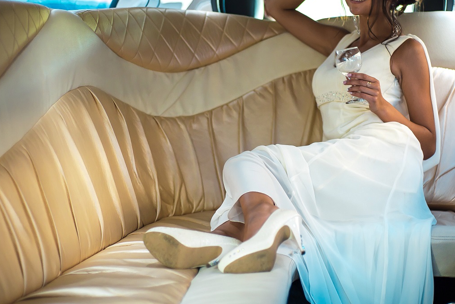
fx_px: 923
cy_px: 118
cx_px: 262
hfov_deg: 27.7
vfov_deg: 18.7
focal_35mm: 73
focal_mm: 50
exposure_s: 1/60
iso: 320
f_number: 2
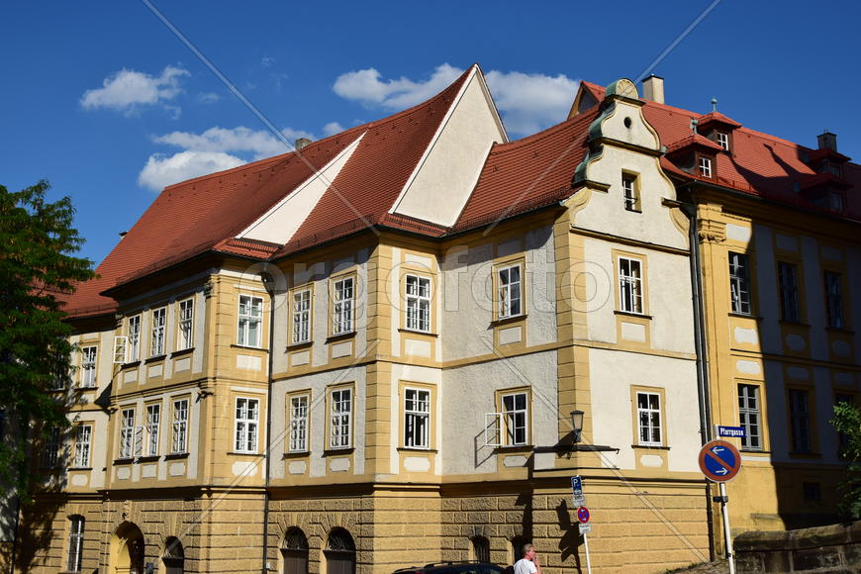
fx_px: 1004
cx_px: 430
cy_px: 287
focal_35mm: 42
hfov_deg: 46.4
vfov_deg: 31.9
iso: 100
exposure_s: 1/320
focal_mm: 28
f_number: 9
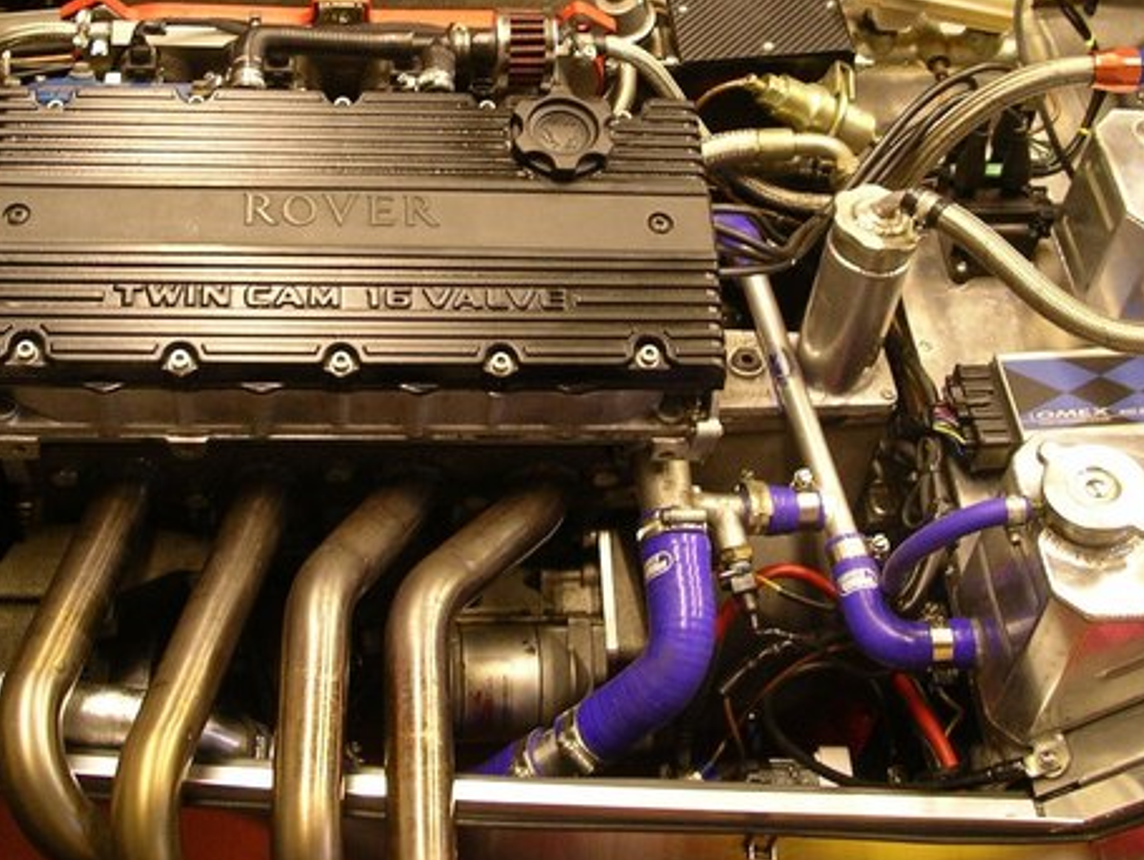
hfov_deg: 36.8
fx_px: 1720
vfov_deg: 27.9
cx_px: 523
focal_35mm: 52
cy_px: 297
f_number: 2.8
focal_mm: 7.8
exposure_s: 1/15
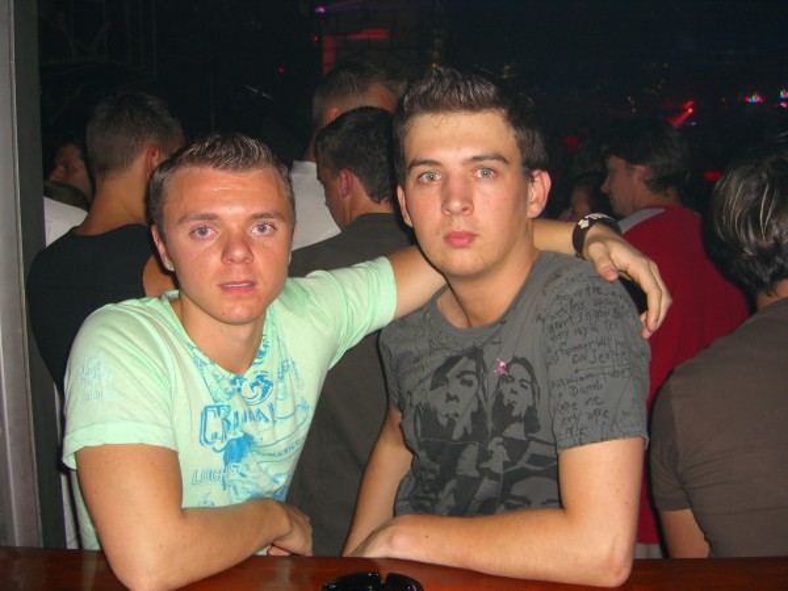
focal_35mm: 38
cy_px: 296
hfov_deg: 49.0
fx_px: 865
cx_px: 394
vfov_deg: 37.7
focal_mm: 7.9
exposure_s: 1/60
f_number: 2.8
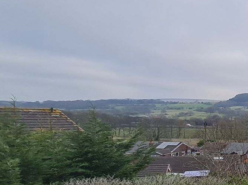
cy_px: 126
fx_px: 286
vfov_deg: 35.5
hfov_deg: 30.4
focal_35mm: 40
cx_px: 357
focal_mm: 1.74
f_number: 2.2
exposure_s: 1/646
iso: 50
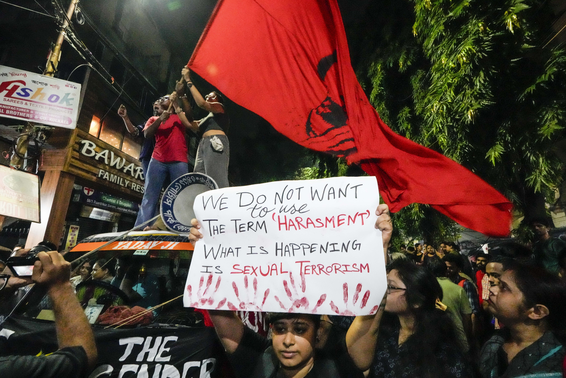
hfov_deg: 96.7
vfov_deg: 73.7
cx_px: 283
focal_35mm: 16
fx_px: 252
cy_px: 189
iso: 20000
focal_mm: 16
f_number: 10
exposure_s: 1/80
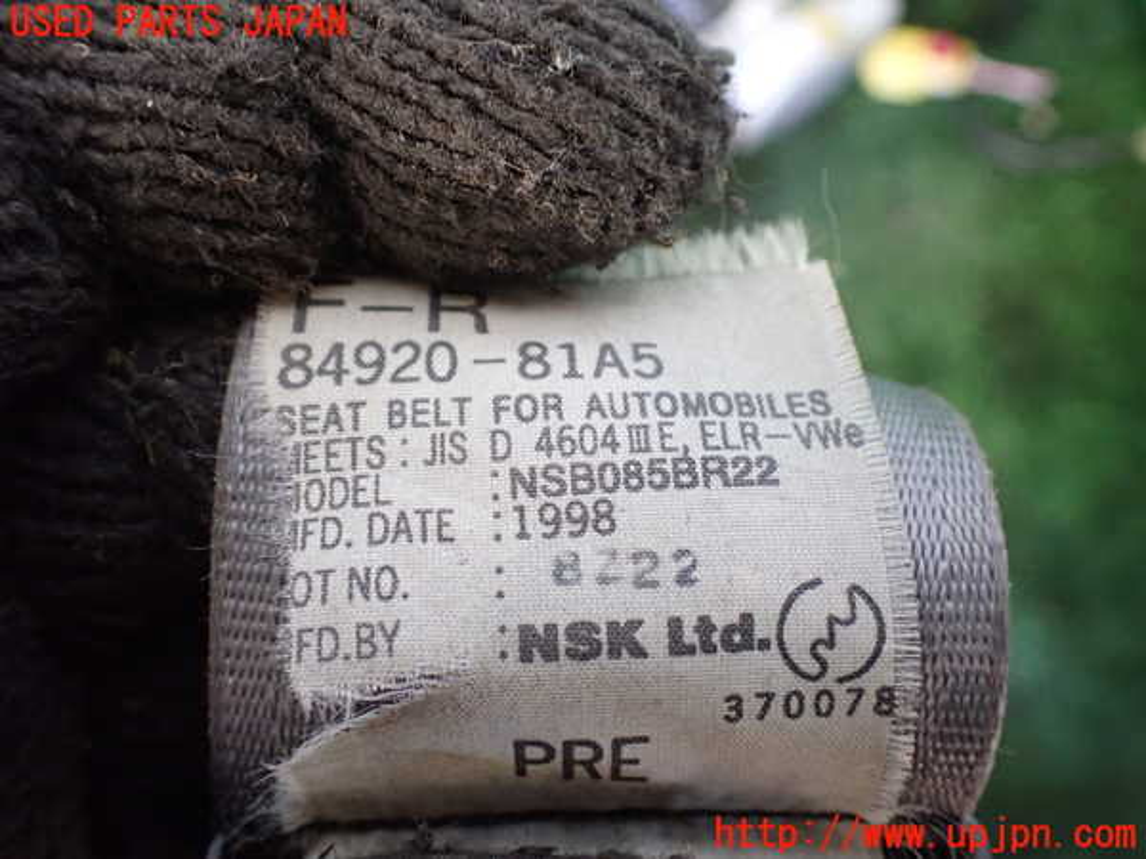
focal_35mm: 30
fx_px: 993
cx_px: 573
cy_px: 430
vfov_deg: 46.8
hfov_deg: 60.0
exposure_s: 1/60
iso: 800
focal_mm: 5.4
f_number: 2.3
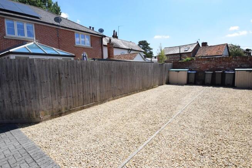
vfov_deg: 67.5
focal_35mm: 18
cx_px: 126
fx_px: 126
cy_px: 84
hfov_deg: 90.0
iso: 200
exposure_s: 1/400
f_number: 10
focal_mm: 12
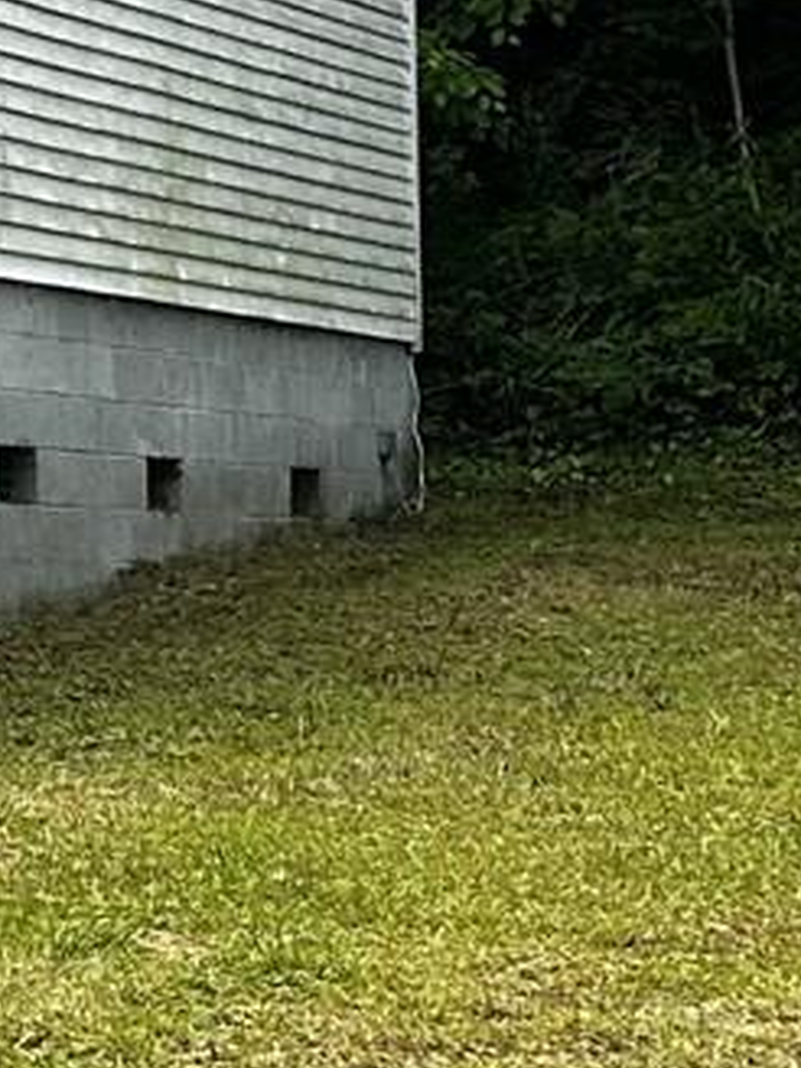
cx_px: -1947
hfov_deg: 7.9
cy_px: -55
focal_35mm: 150
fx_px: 4628
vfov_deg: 13.0
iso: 80
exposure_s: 1/1639
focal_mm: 6.86
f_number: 1.78
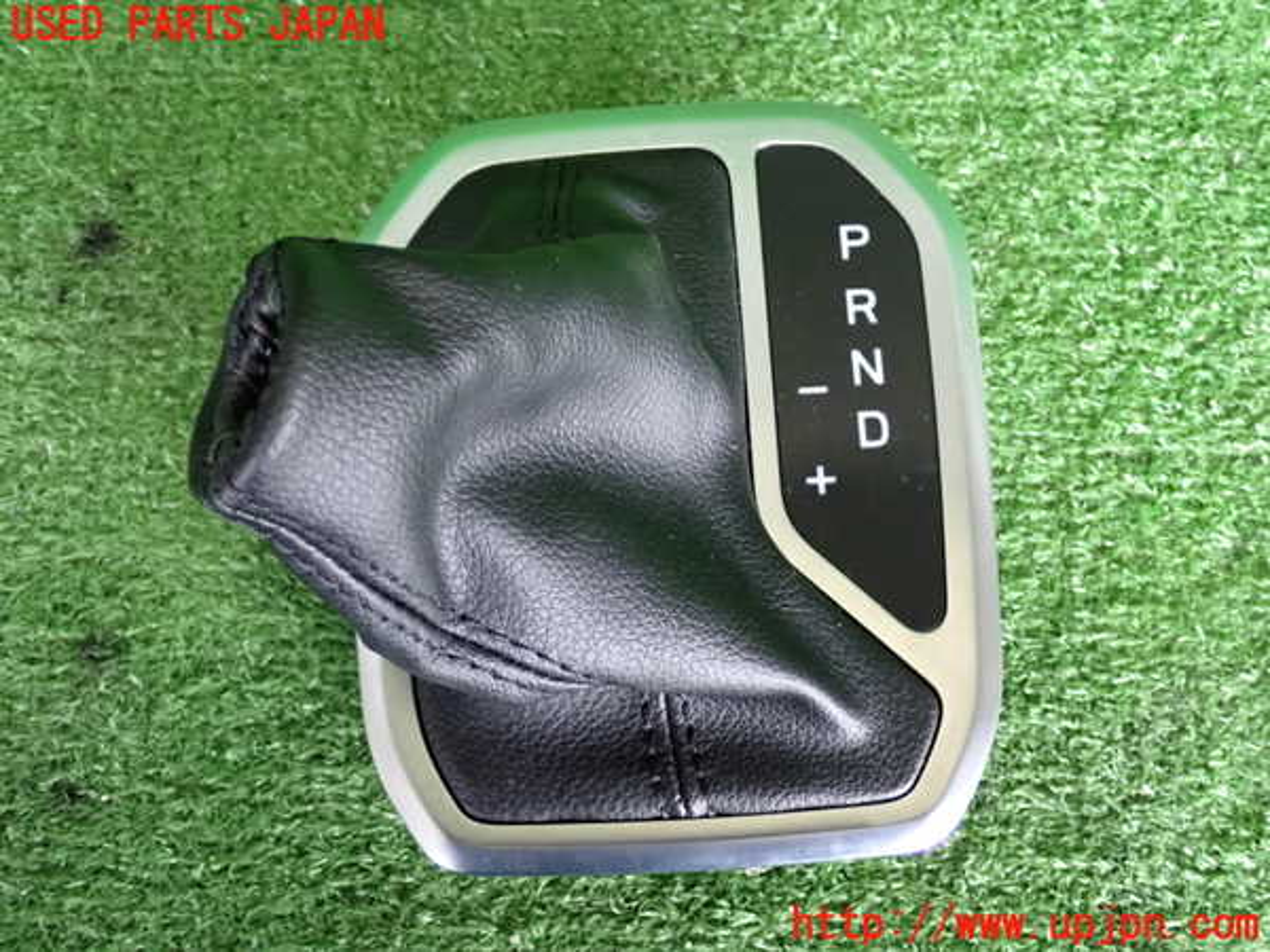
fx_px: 1614
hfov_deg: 42.9
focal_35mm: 44
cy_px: 476
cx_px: 635
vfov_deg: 32.9
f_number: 2.9
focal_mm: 7.84
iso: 1250
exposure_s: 1/60
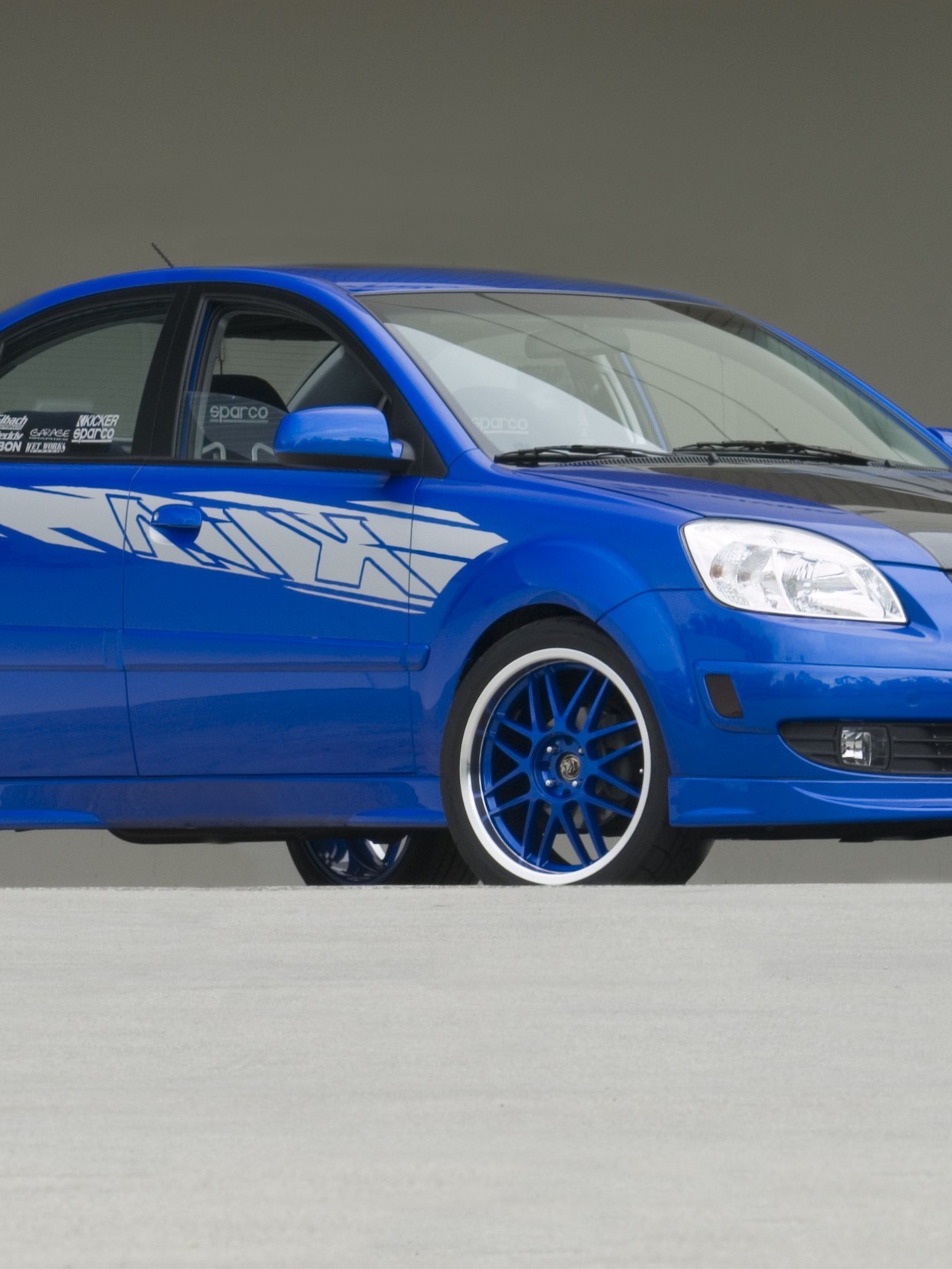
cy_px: 633
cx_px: 506
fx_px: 10771
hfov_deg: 5.1
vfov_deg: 6.7
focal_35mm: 294
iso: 200
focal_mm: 135
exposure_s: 1/3
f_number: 22
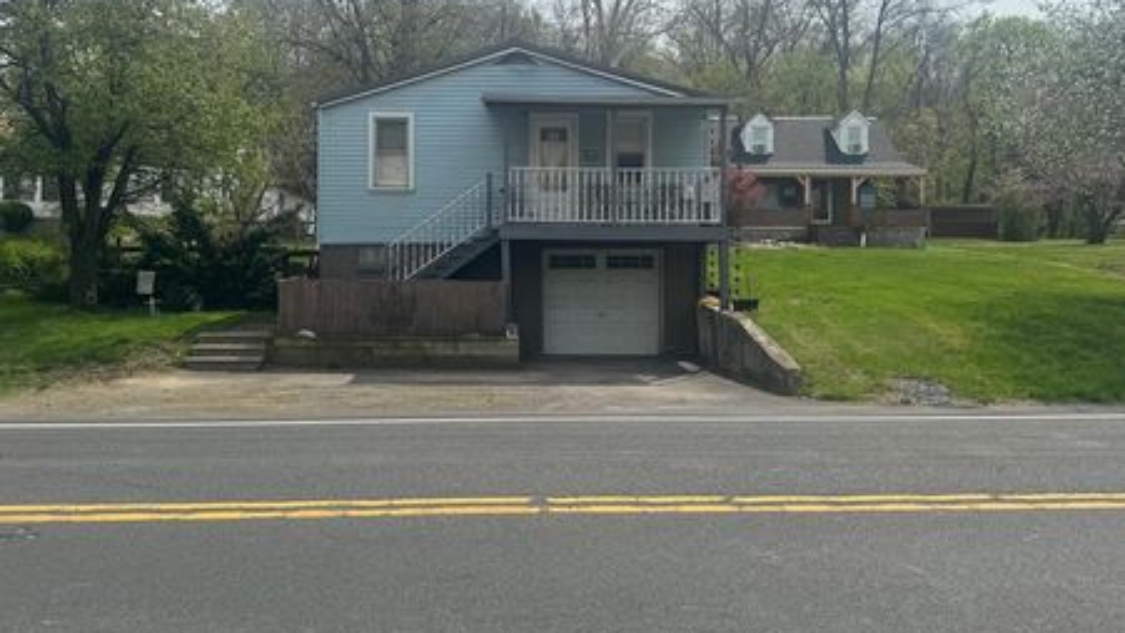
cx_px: 504
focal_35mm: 29
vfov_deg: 40.1
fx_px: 865
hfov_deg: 65.9
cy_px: 255
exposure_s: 1/4608
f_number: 1.78
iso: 80
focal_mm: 6.76
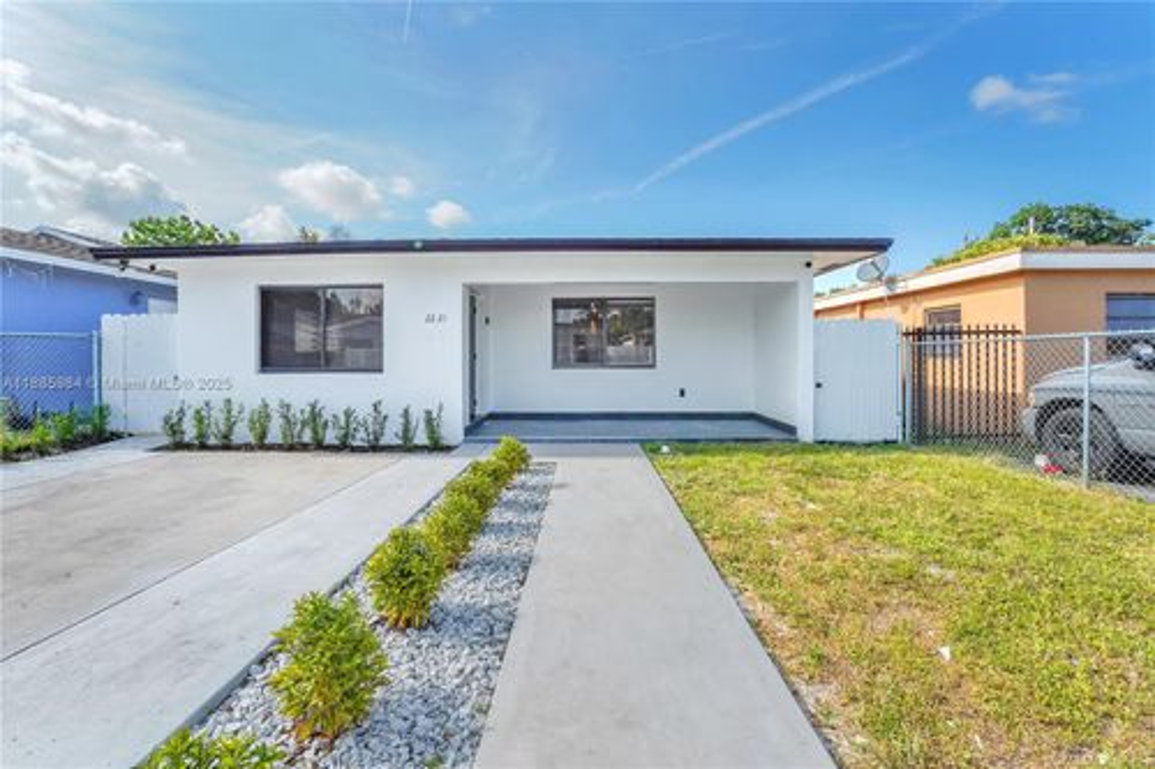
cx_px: 578
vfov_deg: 81.2
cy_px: 384
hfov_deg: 104.3
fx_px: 449
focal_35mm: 14
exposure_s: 1/60
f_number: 20
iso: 1600
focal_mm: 14
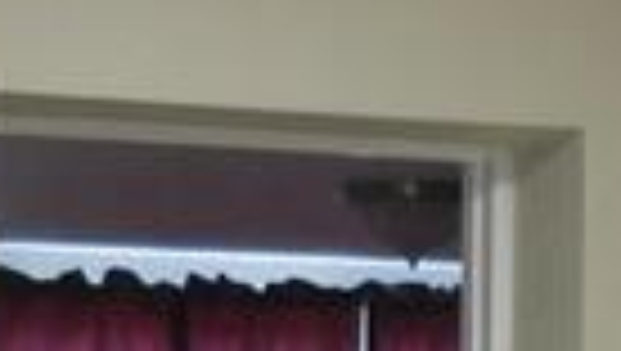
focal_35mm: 202
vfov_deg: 5.9
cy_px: 752
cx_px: 585
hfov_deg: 10.6
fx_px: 3330
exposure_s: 1/30
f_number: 3.3
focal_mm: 4.5
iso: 280
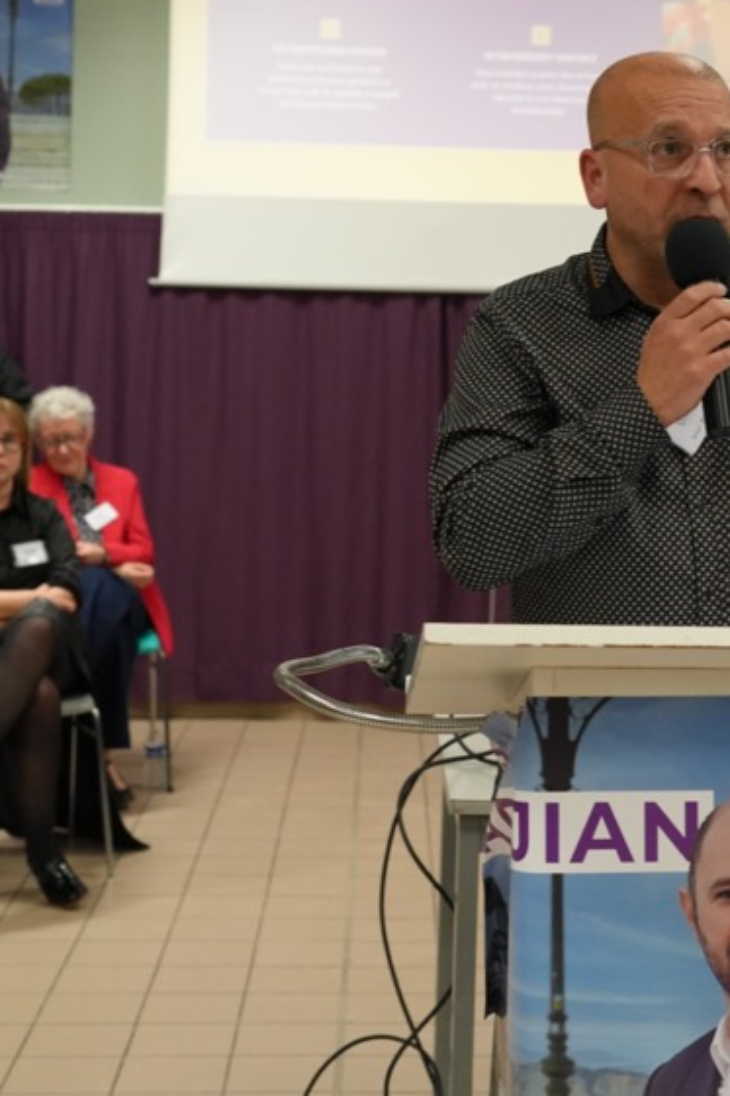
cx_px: 546
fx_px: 2282
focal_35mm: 75
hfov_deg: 18.1
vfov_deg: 26.8
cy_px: 350
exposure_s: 1/160
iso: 3200
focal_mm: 35
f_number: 4
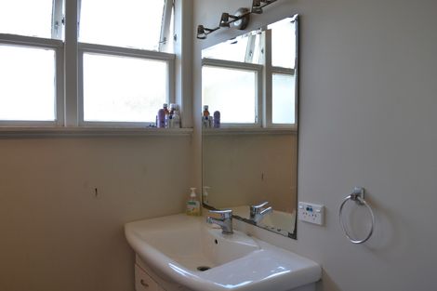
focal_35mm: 27
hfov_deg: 67.4
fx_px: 328
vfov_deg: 47.9
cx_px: 218
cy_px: 146
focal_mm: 18
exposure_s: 1/125
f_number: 5.6
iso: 360
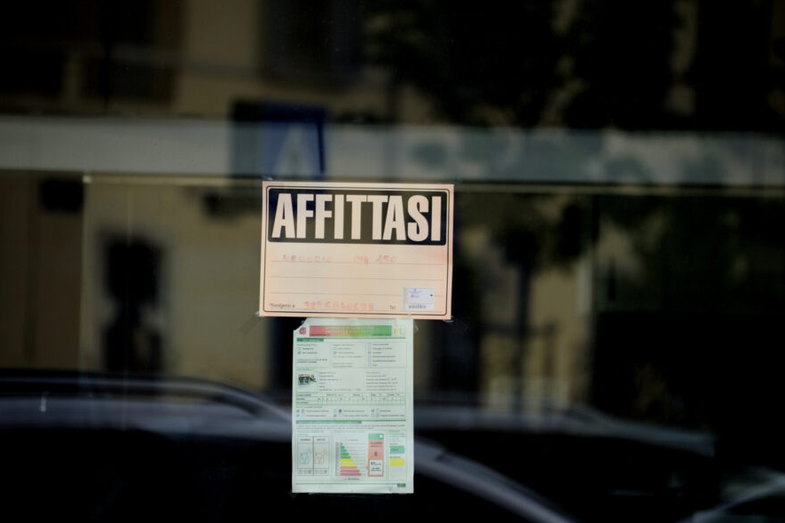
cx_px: 378
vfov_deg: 4.0
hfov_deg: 5.9
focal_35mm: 347
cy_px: 270
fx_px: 7566
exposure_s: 1/640
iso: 400
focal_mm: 300
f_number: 5.6
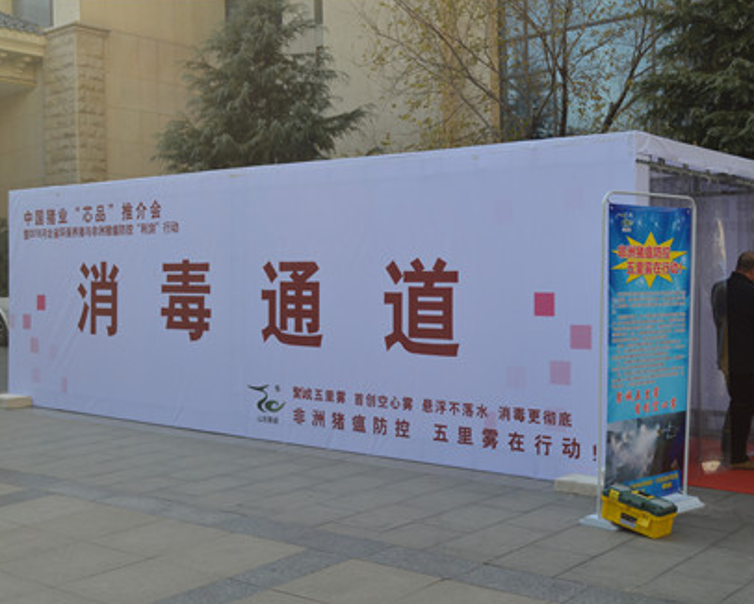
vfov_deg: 33.4
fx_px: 1004
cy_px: 303
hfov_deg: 41.1
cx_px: 412
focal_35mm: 45
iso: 110
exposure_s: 1/125
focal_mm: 26
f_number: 5.6
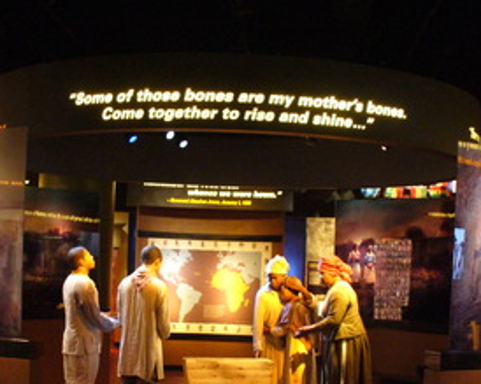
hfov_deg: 28.7
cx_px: 223
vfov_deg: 22.9
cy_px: 299
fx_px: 939
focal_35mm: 66
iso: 200
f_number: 2.8
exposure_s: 1/8
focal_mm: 6.1
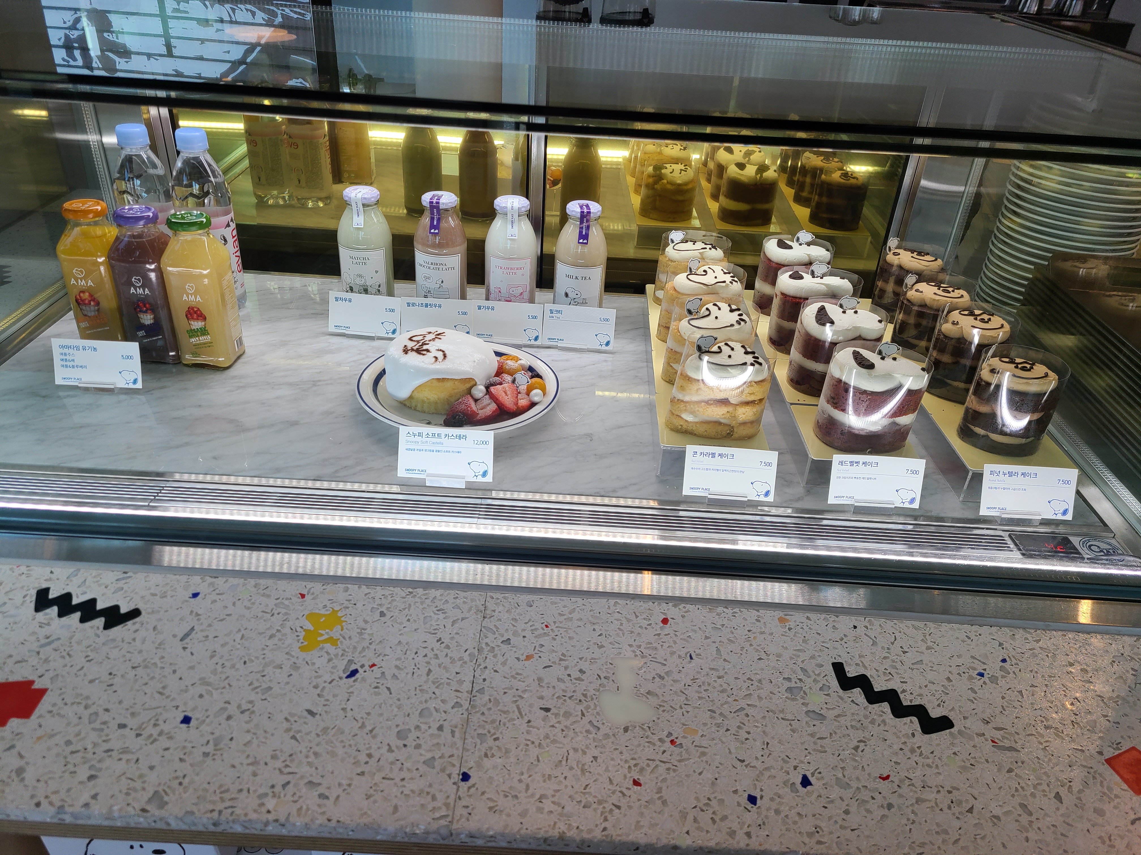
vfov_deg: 53.1
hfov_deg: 67.3
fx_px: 857
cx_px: 570
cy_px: 428
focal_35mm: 26
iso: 40
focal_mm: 5.4
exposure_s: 1/248
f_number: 1.8
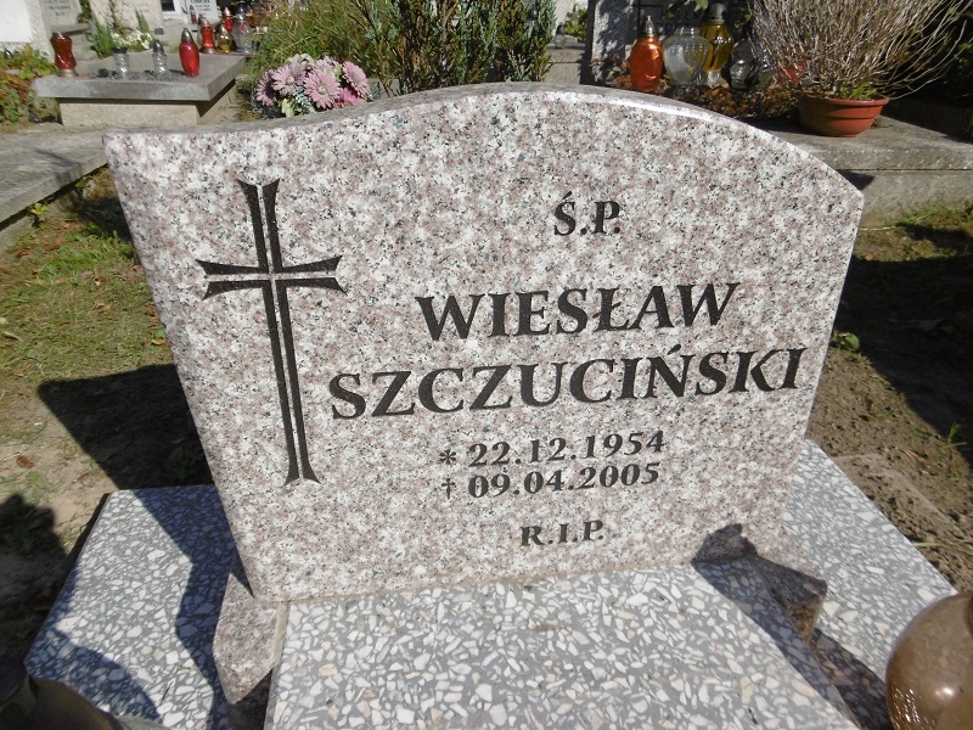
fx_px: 675
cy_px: 365
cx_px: 486
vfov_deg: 56.8
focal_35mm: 24
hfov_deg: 71.6
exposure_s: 1/320
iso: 100
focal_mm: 4.3
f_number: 7.8
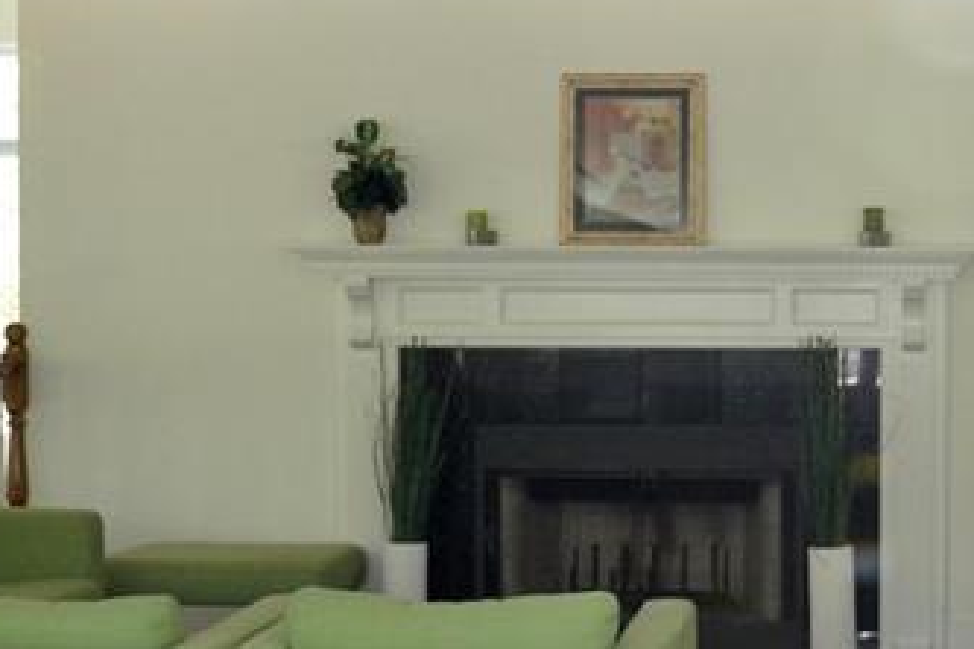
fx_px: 2245
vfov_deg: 16.5
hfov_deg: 23.9
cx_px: 863
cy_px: 316
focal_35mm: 83
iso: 900
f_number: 3.5
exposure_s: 1/60
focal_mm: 18
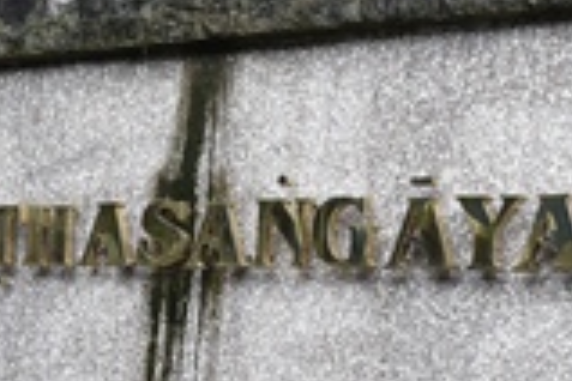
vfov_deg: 13.9
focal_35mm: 98
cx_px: 349
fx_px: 1557
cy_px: 325
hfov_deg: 20.8
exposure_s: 1/100
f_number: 5.6
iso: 320
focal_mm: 24
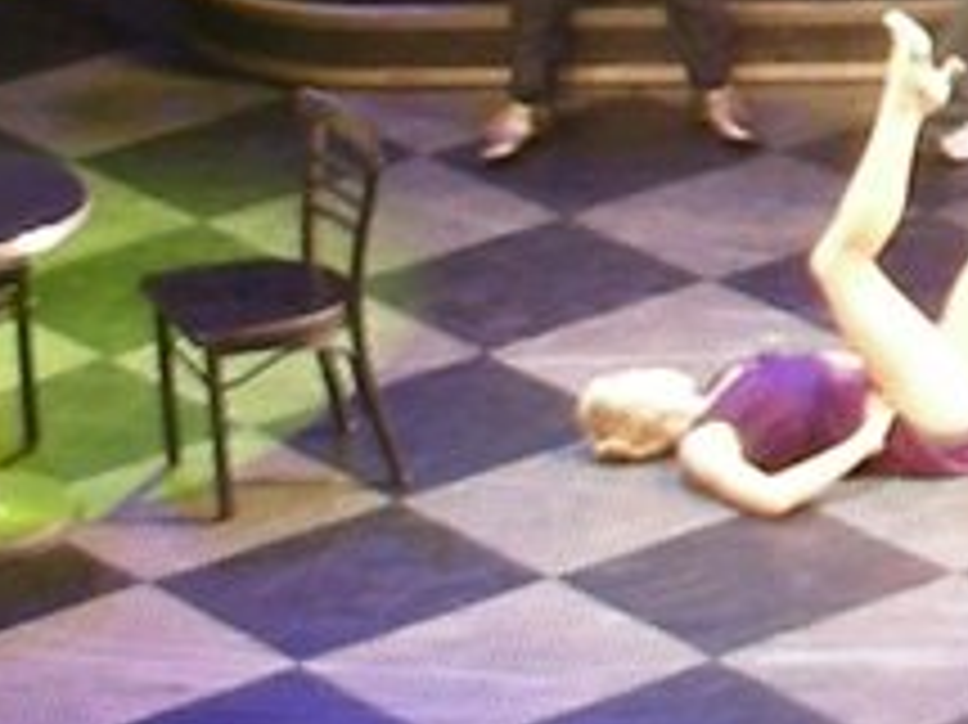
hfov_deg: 4.4
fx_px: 12269
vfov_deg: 3.4
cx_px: 2098
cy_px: -551
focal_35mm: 439
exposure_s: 1/9.5
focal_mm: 10.5
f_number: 3.5
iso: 100
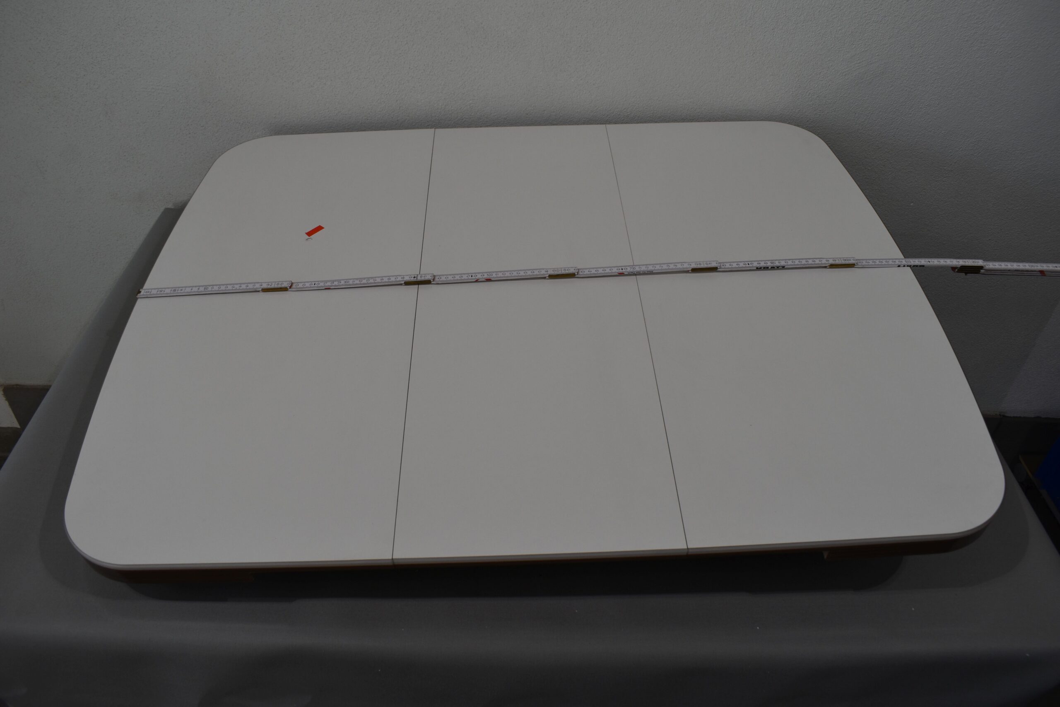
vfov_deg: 47.9
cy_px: 354
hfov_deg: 67.4
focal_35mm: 27
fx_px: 795
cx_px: 530
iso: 200
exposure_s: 1/160
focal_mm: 18
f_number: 6.3
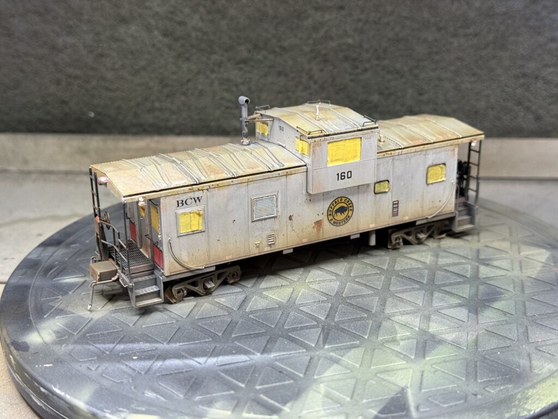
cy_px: 210
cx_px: 279
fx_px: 774
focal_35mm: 48
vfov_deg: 30.3
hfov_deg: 39.7
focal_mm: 6.76
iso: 160
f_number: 1.78
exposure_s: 1/60
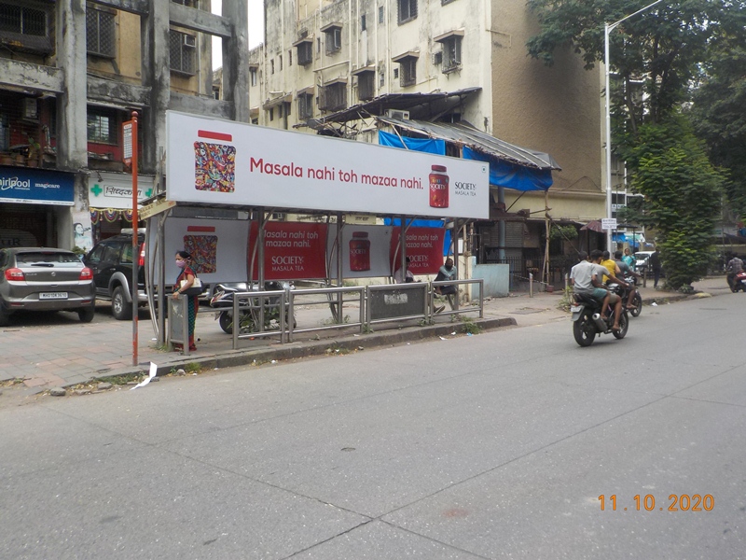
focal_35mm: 30
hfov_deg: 60.0
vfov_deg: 46.8
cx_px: 373
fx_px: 647
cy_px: 280
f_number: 3.3
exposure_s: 1/125
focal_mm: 4.1
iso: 125
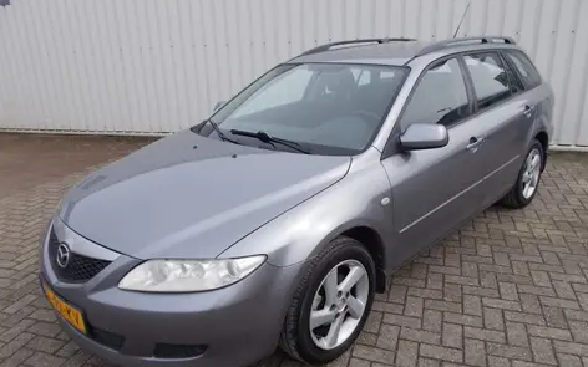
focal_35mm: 28
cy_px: 194
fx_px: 449
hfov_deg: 66.5
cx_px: 293
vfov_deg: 44.5
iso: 80
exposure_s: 1/100
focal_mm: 4.6
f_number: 8
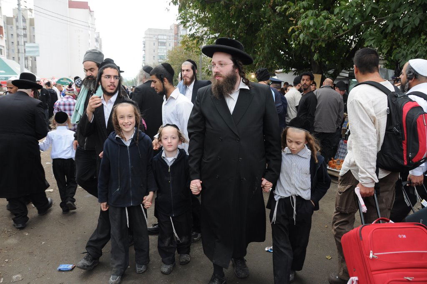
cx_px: 214
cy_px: 142
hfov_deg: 67.4
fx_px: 320
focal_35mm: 27
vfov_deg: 47.8
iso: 250
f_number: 5.6
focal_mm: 18
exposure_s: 1/125
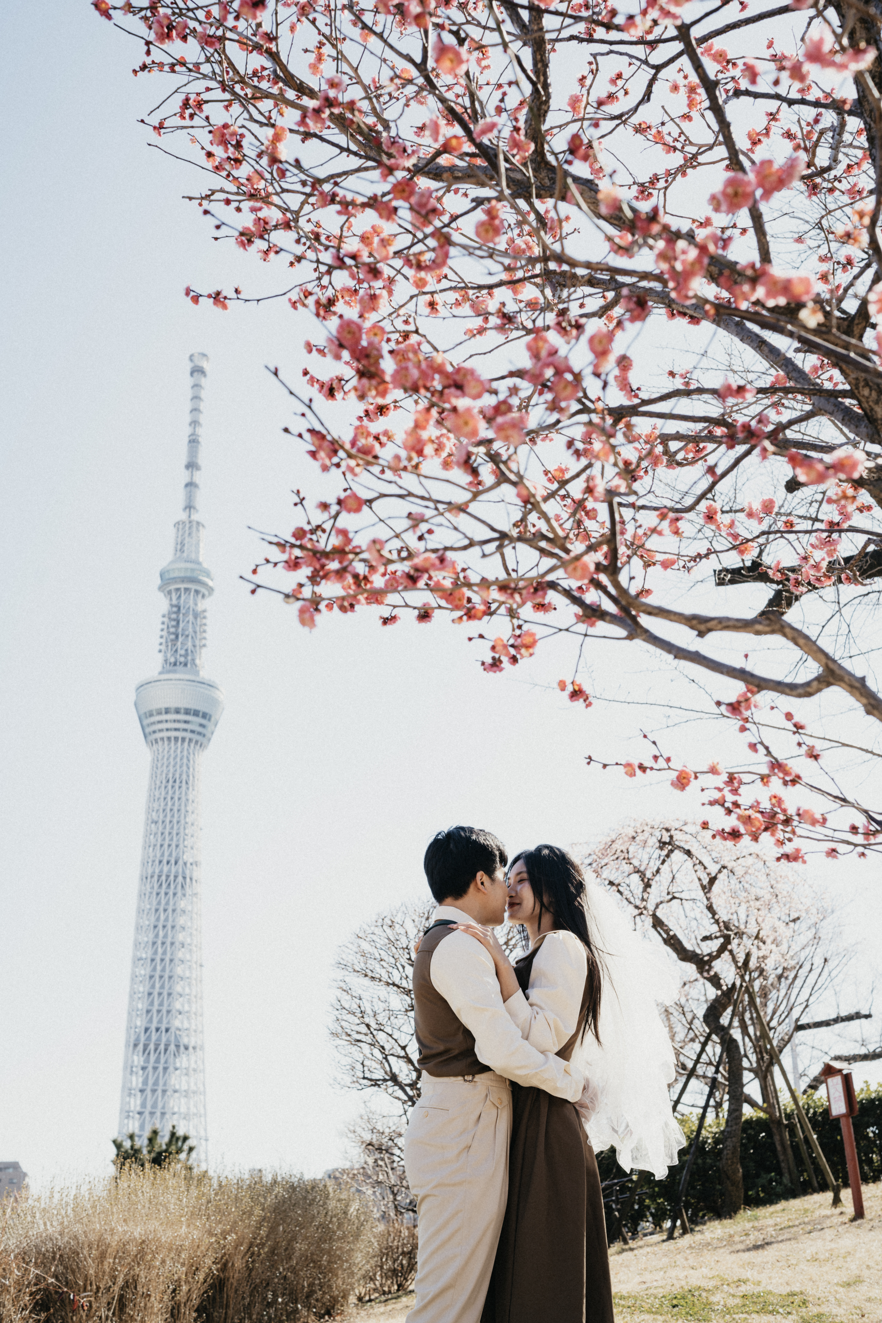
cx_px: 441
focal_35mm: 40
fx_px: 1470
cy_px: 662
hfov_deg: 33.4
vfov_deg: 48.5
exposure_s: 1/160
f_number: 6.3
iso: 100
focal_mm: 40
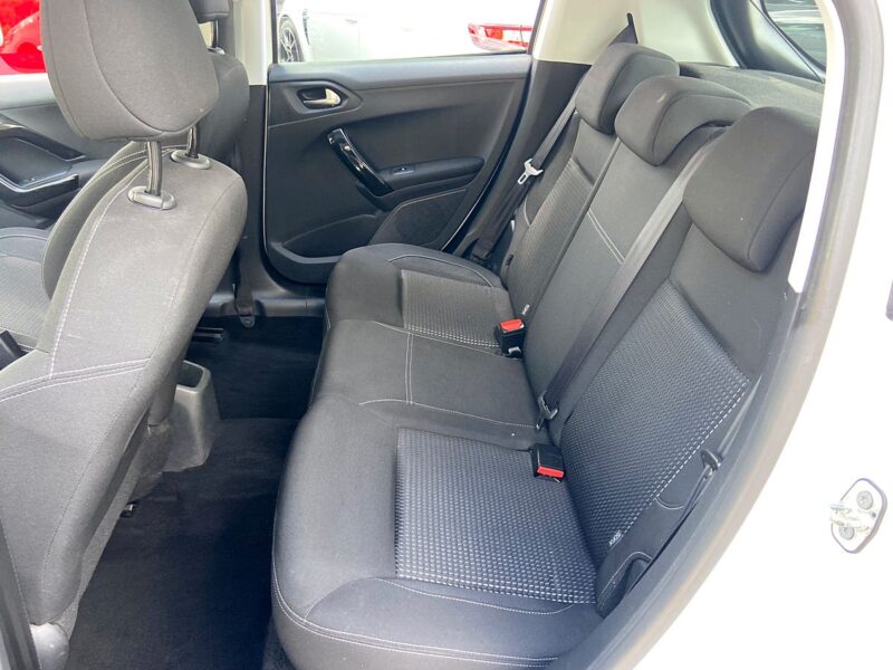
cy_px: 335
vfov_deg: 53.1
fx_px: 671
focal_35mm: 26
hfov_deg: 67.3
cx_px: 446
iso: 125
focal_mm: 4.25
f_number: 1.8
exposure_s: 1/121
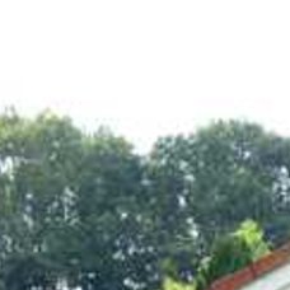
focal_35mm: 177
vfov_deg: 9.3
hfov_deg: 9.9
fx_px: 1678
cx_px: 81
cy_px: 557
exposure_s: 1/250
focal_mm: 6.8
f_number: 3.8
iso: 100
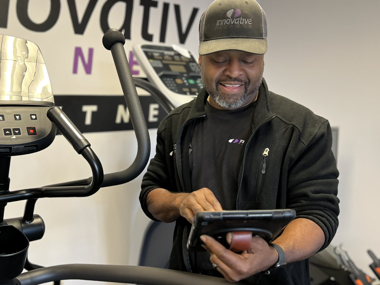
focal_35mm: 26
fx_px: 285
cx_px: 190
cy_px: 142
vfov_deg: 53.1
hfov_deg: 67.3
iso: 200
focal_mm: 5.7
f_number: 1.5
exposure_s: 1/60
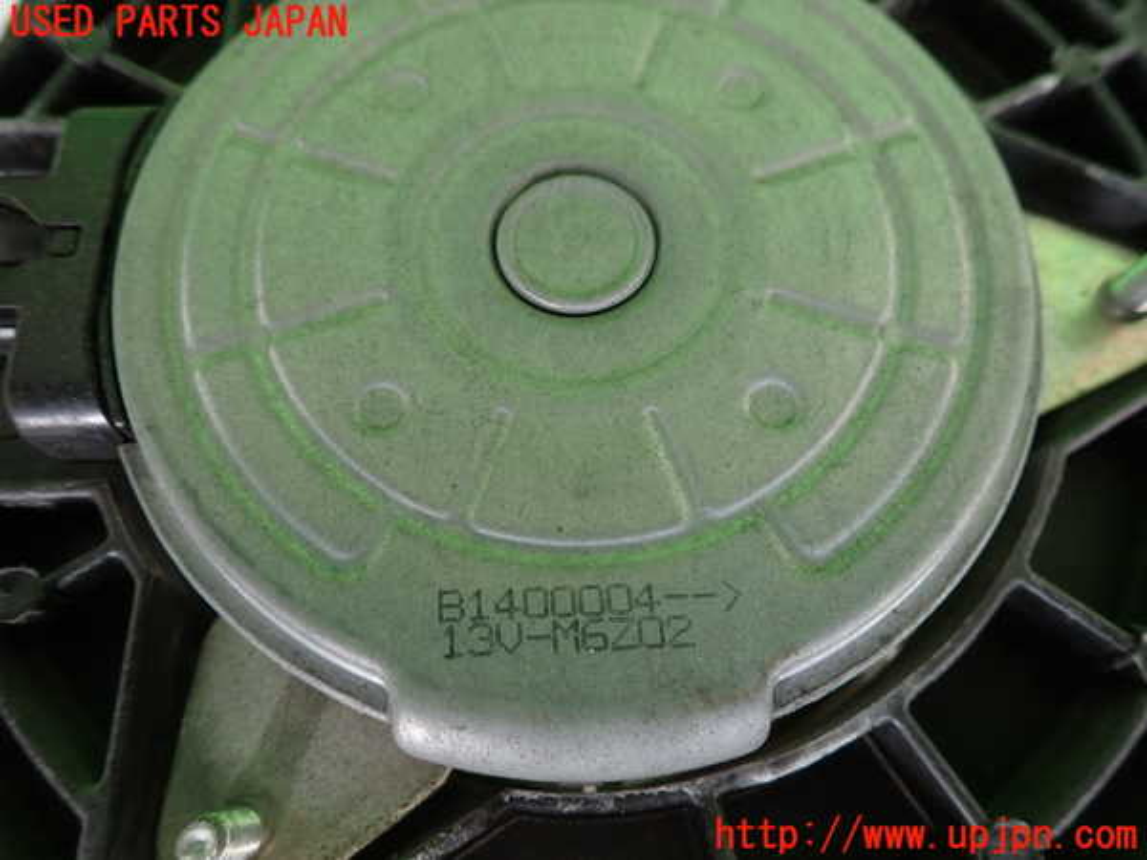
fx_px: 828
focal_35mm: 25
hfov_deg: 69.4
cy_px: 430
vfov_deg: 54.9
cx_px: 574
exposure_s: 1/50
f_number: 2
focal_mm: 4.5
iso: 200
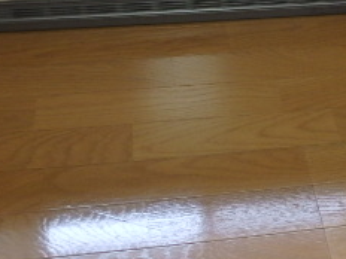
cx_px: 218
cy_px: -76
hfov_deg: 33.1
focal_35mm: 58
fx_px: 580
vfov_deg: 22.6
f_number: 3.5
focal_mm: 3.7
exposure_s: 1/30
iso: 250
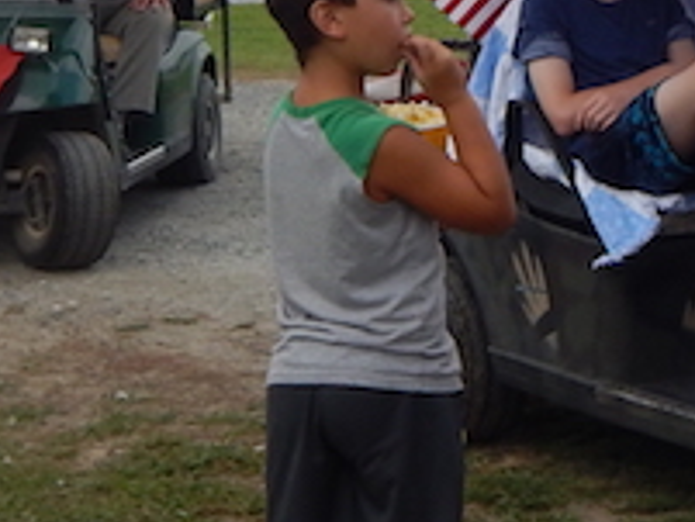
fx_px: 2792
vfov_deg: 10.5
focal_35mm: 139
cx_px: 633
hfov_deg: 14.0
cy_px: -85
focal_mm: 5.6
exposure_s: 1/1000
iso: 125
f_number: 3.2
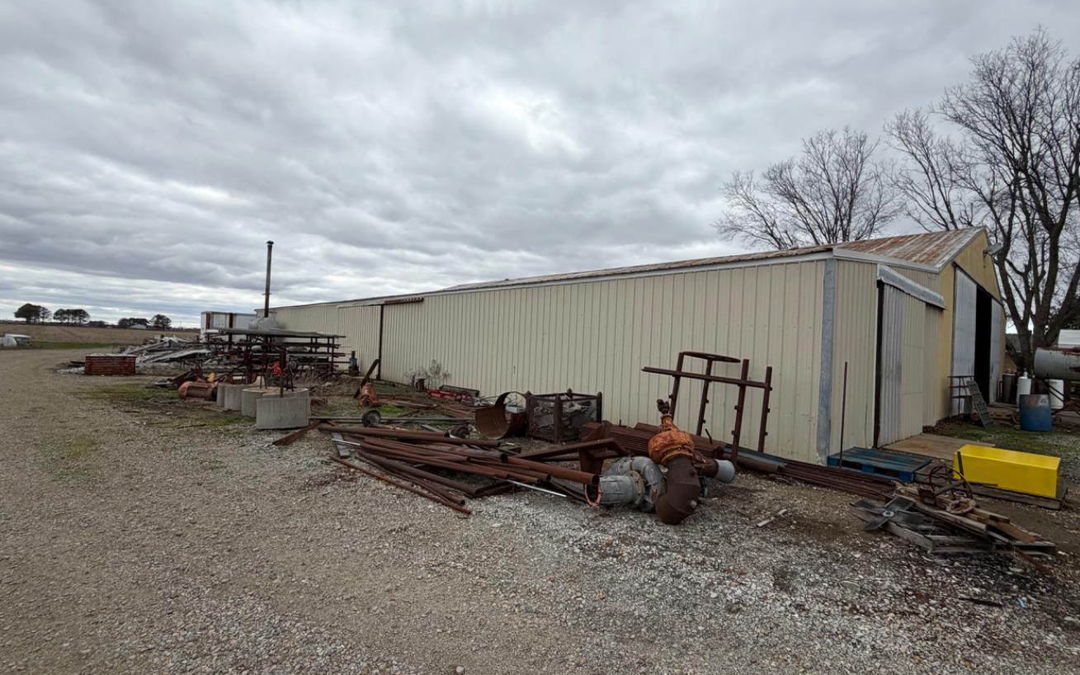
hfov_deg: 94.3
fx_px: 500
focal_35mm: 17
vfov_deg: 68.0
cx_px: 566
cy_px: 340
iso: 40
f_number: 2.2
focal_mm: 2.22
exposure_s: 1/602
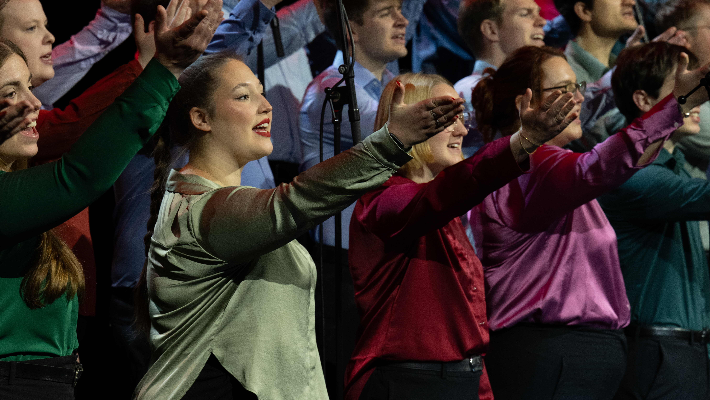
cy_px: 170
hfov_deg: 12.3
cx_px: 389
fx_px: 3295
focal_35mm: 175
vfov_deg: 6.9
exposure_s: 1/160
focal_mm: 110
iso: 1000
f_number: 5.6
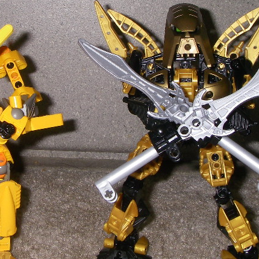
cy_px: 95
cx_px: 51
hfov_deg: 21.4
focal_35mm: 80
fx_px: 677
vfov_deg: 21.6
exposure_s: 1/40
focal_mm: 6.3
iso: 64
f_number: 6.6
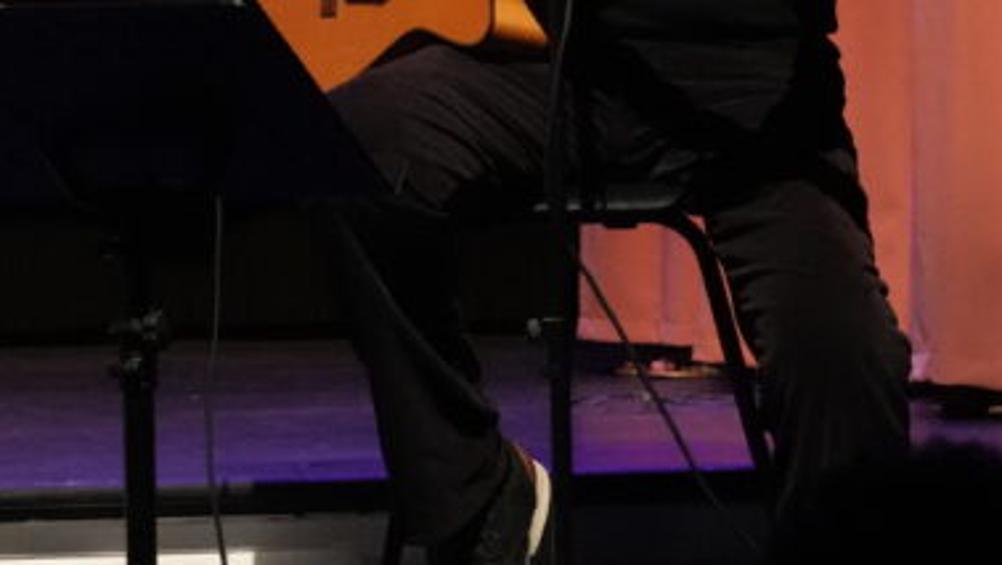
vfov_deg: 4.1
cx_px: 586
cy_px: -155
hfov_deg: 7.2
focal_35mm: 298
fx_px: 7921
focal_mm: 70
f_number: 5
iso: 6400
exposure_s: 1/200
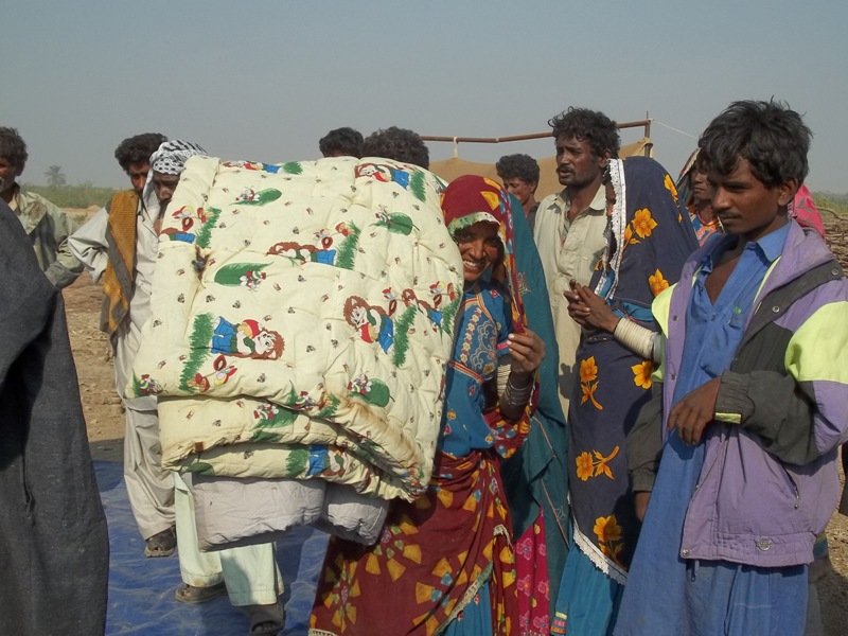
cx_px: 424
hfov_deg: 41.2
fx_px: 1127
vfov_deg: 31.5
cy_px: 318
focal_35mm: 46
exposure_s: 1/200
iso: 64
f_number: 8.9
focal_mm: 8.2
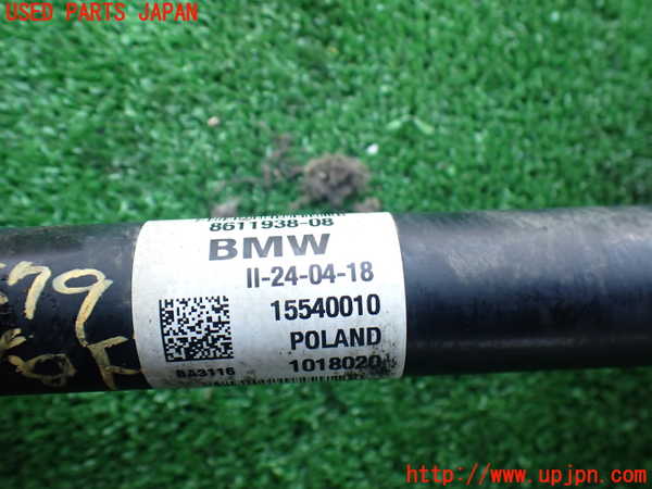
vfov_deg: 46.8
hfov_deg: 60.0
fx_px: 565
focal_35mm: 30
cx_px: 326
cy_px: 244
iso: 400
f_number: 2.3
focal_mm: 5.4
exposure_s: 1/125
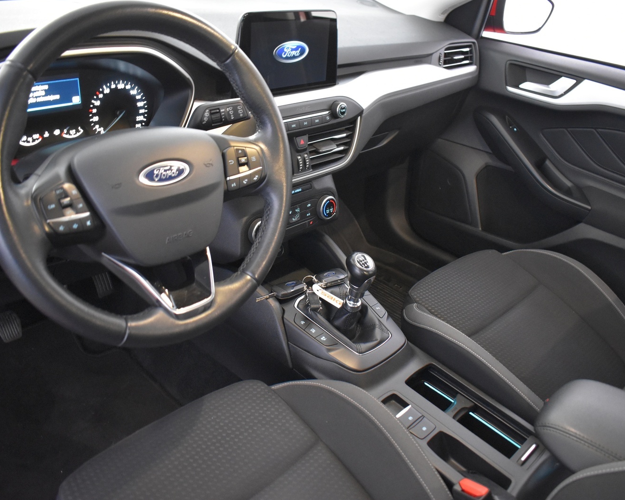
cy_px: 247
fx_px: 573
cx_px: 309
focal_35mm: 31
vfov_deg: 47.1
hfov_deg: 57.2
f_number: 3.5
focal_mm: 18
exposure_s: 1/15
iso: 3200
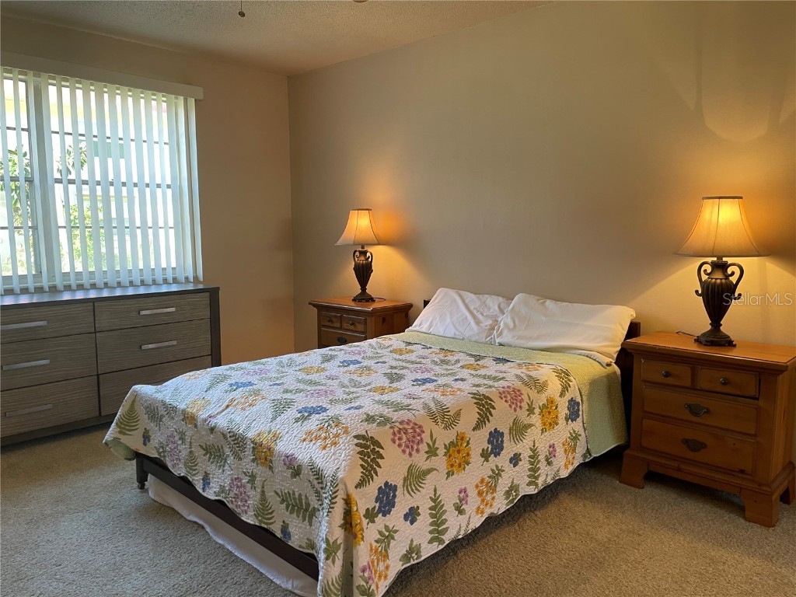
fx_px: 598
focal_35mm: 26
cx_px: 398
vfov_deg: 53.1
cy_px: 298
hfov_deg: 67.3
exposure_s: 1/60
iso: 80
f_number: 1.6
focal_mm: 4.2
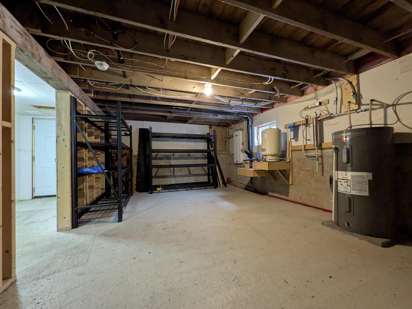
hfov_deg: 102.0
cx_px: 206
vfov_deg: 85.7
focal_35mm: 14
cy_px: 154
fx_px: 167
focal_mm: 1.83
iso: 263
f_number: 2.2
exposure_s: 1/24
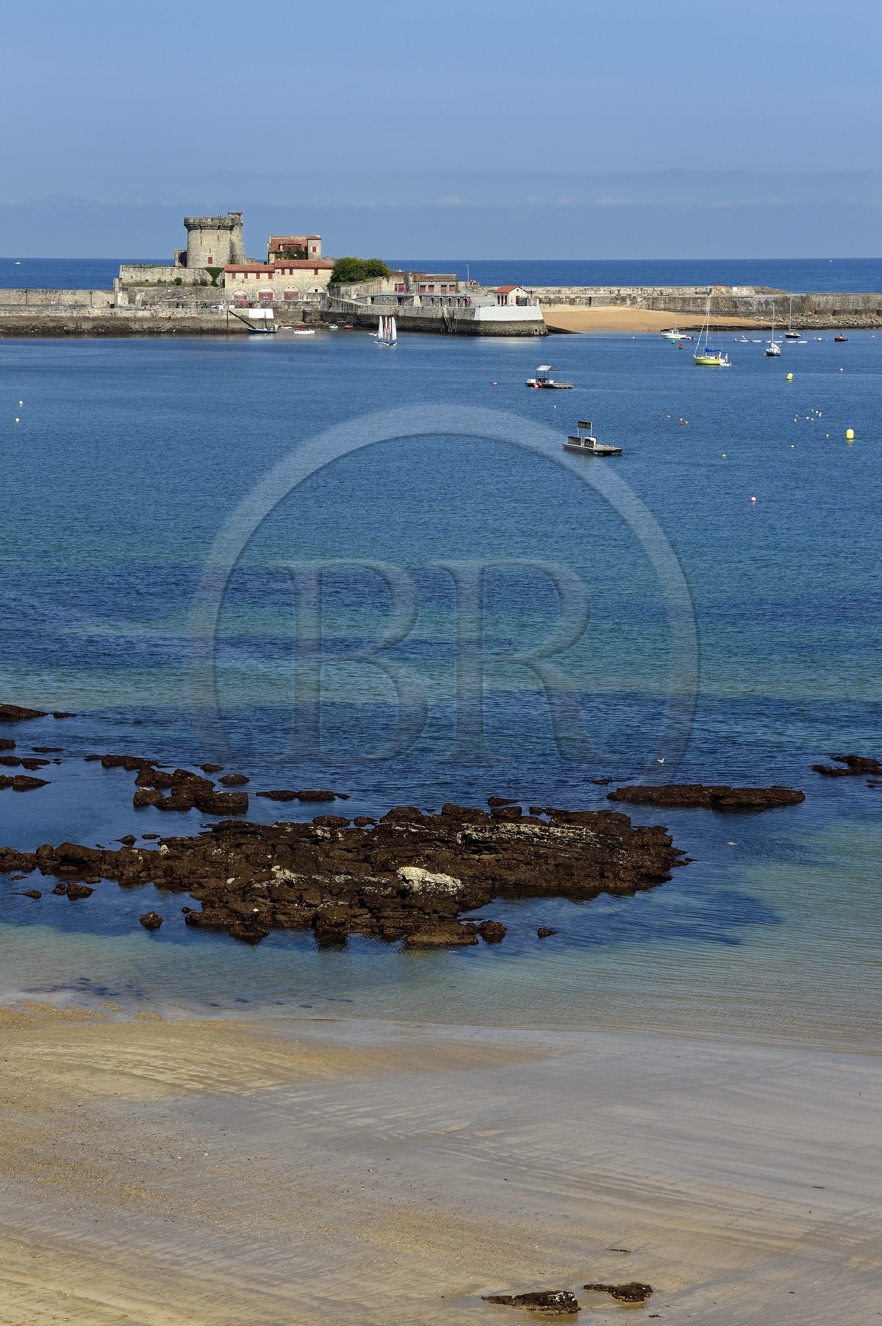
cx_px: 441
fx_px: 3496
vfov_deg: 21.5
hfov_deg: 14.4
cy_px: 663
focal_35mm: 95
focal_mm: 95
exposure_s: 1/400
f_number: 9
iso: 200
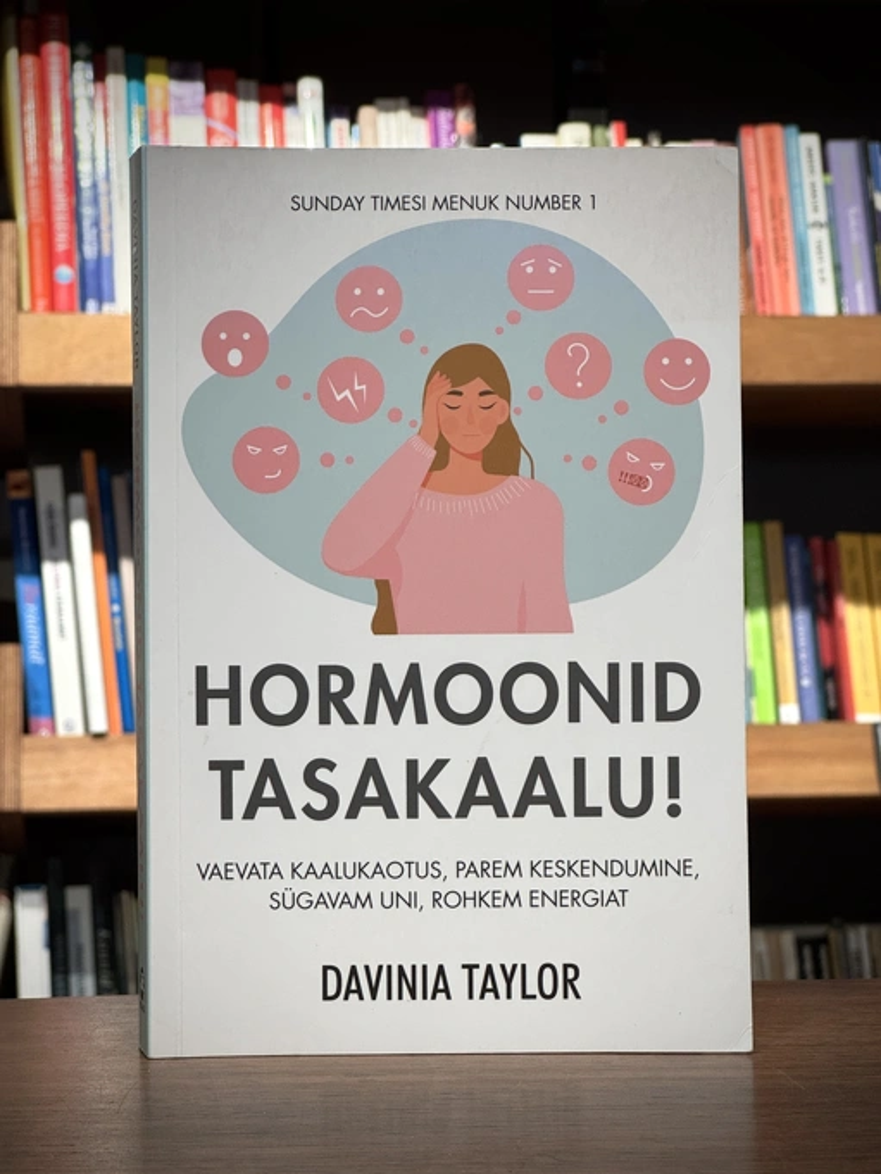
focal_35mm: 77
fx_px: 2612
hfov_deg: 19.1
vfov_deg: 25.3
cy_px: 587
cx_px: 440
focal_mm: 9
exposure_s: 1/99
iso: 160
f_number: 2.8
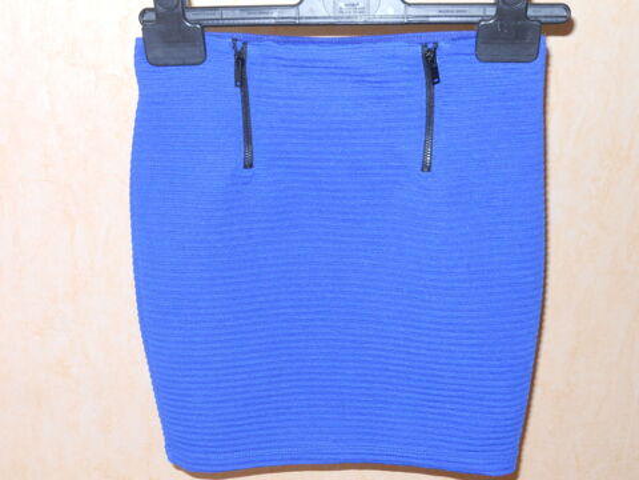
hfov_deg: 45.8
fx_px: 757
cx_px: 320
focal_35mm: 41
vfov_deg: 35.1
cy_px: 240
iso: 125
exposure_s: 1/30
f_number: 3.2
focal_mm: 7.3
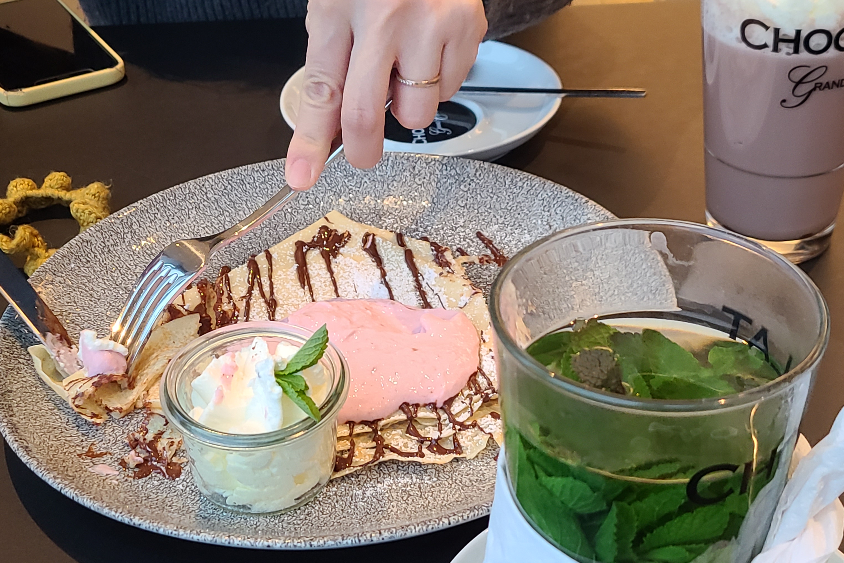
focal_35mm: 36
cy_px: 304
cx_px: 507
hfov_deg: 52.8
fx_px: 844
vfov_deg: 36.8
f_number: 1.8
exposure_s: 1/40
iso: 250
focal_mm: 5.4
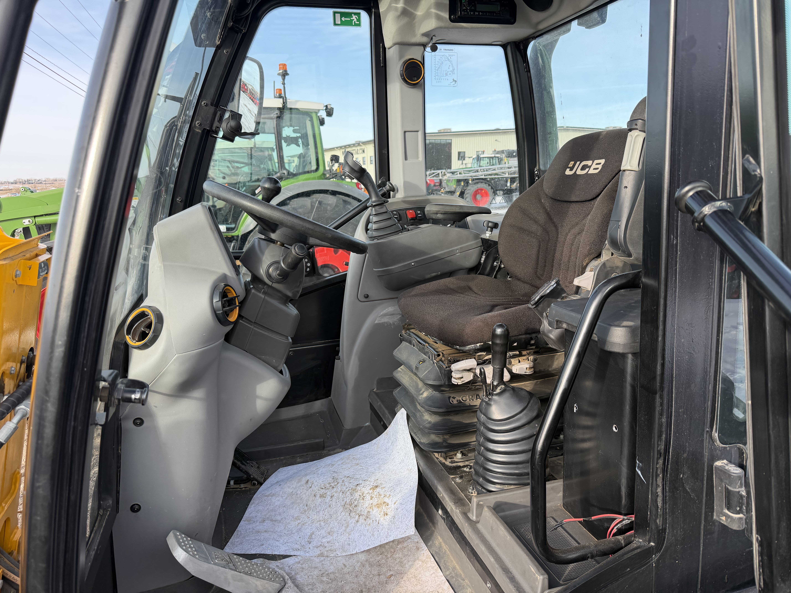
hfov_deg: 71.6
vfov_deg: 56.8
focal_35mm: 24
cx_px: 396
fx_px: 548
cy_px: 296
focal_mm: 6.76
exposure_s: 1/979
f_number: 1.78
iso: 100
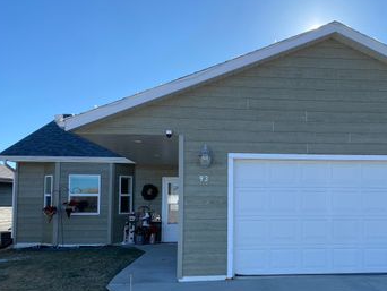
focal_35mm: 38
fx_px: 425
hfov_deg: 47.7
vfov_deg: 37.5
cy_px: 182
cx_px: 273
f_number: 1.8
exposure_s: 1/1779
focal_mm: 4.25
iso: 32
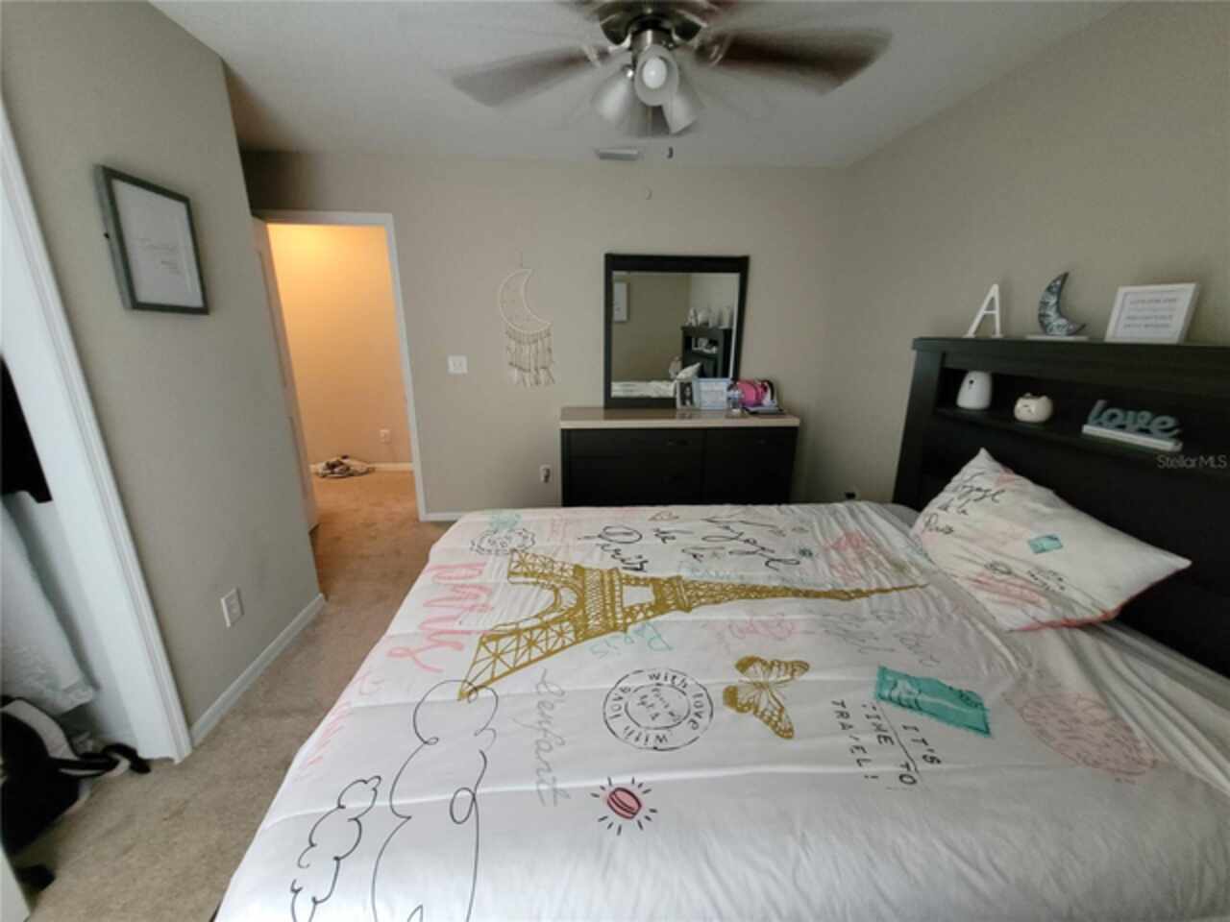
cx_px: 615
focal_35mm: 13
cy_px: 461
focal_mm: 1.74
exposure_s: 1/30
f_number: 2.2
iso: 640
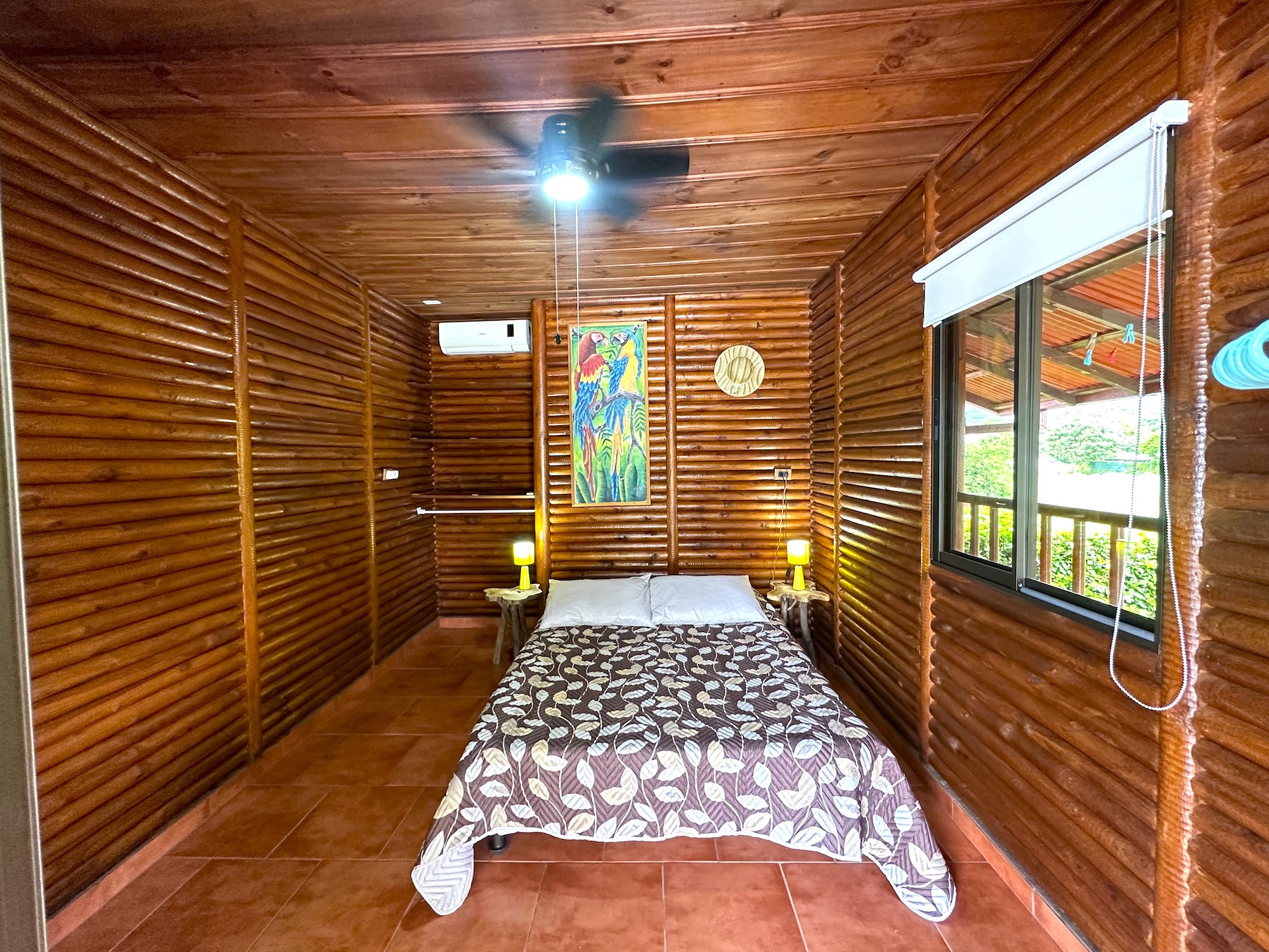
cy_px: 476
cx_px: 634
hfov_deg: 102.1
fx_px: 513
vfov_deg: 85.7
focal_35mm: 14
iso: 500
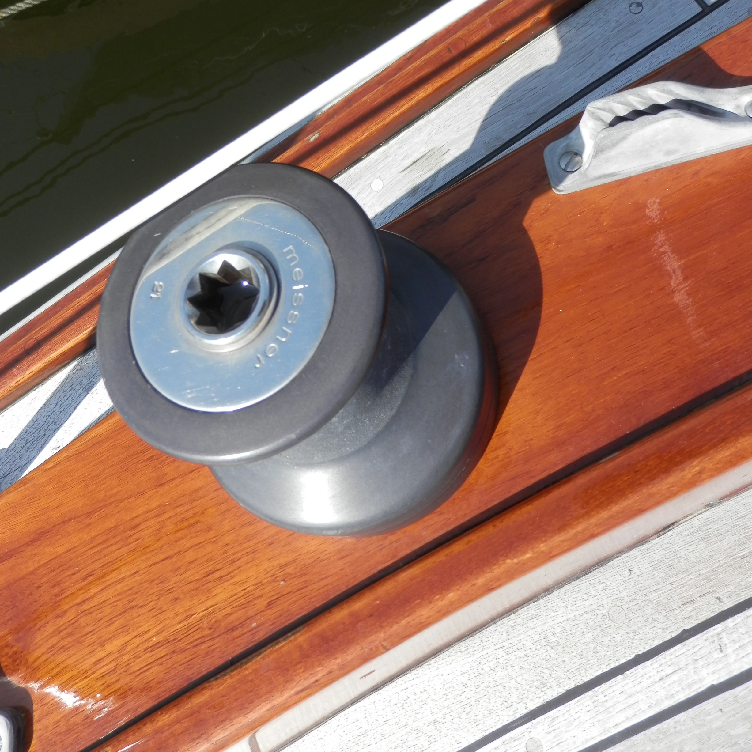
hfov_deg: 54.0
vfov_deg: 53.5
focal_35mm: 30
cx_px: 378
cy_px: 290
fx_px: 737
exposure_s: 1/800
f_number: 3
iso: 80
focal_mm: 4.5
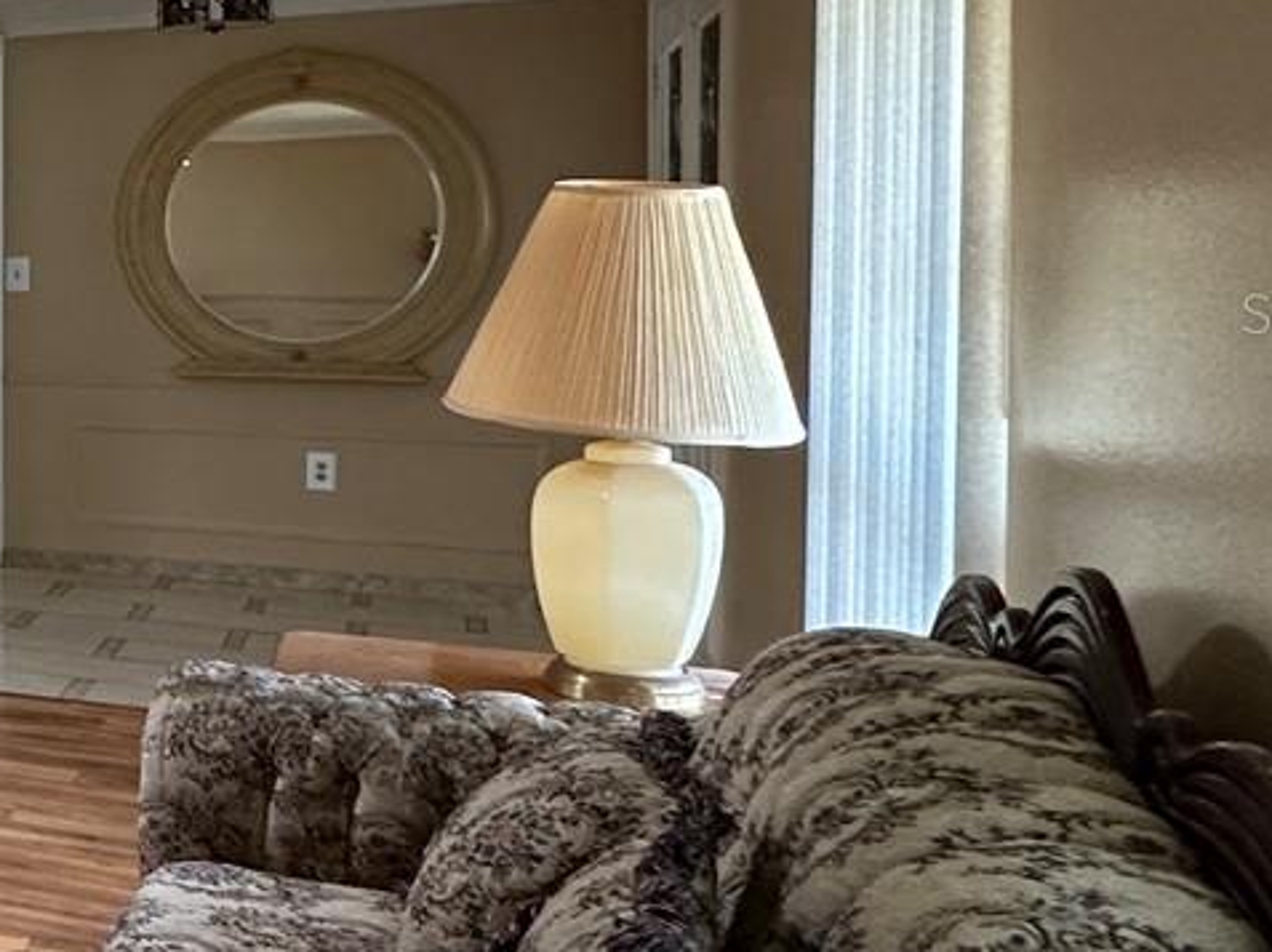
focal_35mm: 47
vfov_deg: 30.6
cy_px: 312
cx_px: -640
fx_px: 1726
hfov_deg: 27.6
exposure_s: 1/60
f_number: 2.2
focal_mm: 2.22
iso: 250
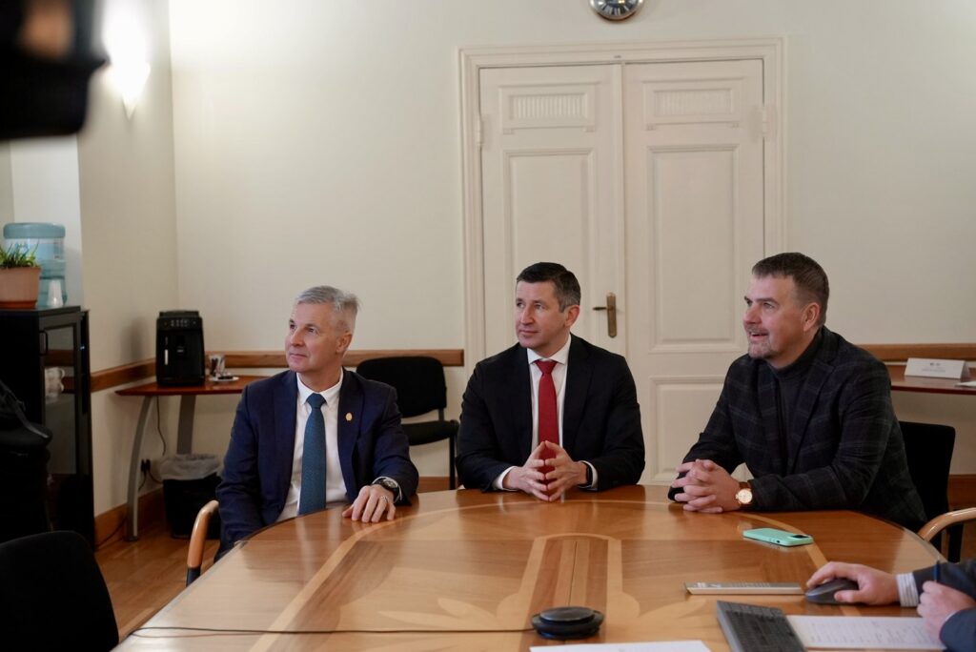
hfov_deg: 36.2
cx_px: 488
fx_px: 1492
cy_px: 326
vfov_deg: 24.7
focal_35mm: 55
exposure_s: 1/160
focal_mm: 55
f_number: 4
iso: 4000
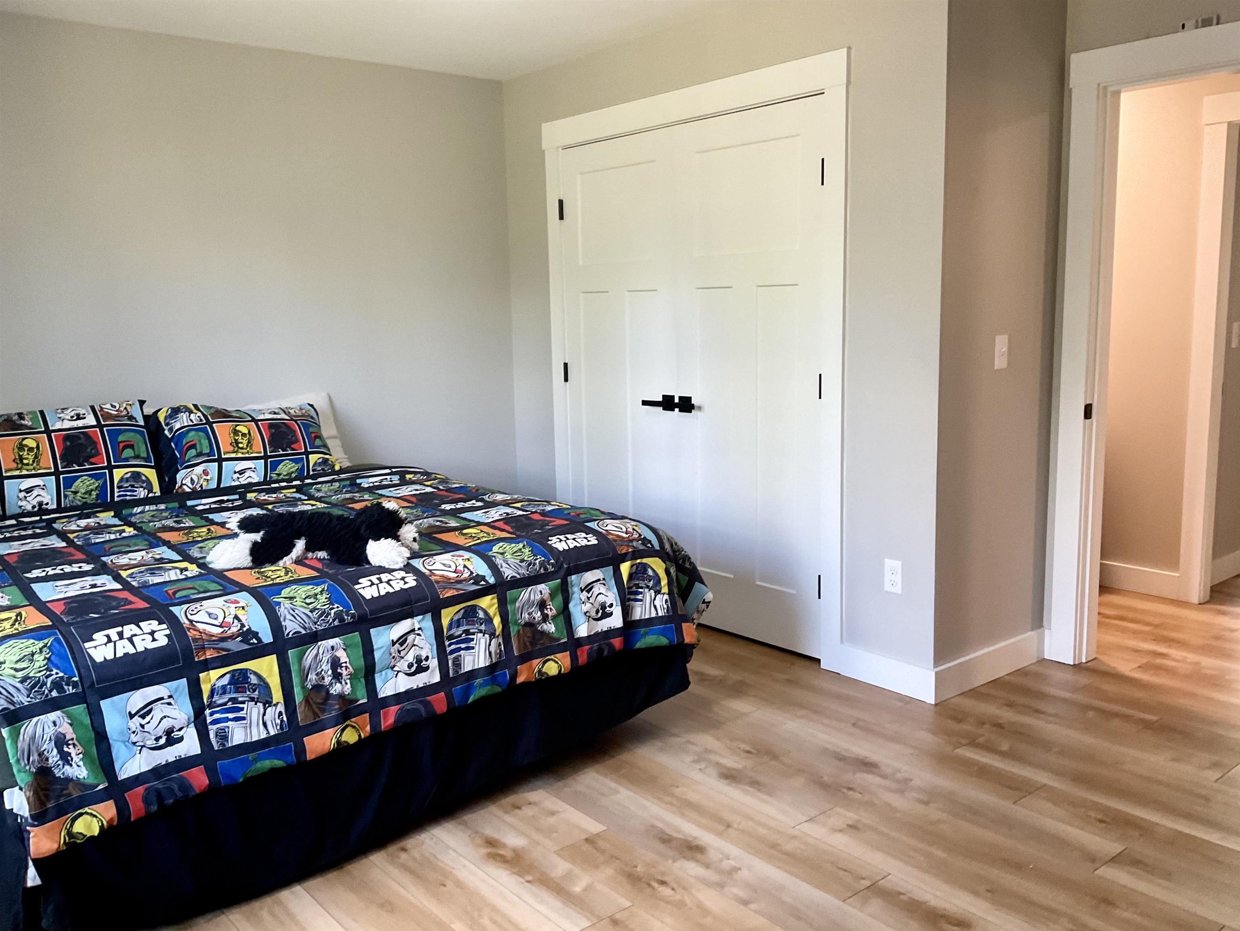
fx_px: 1039
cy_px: 466
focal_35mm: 29
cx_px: 620
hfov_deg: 61.7
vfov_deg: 48.2
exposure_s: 1/60
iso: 125
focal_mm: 3
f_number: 1.8
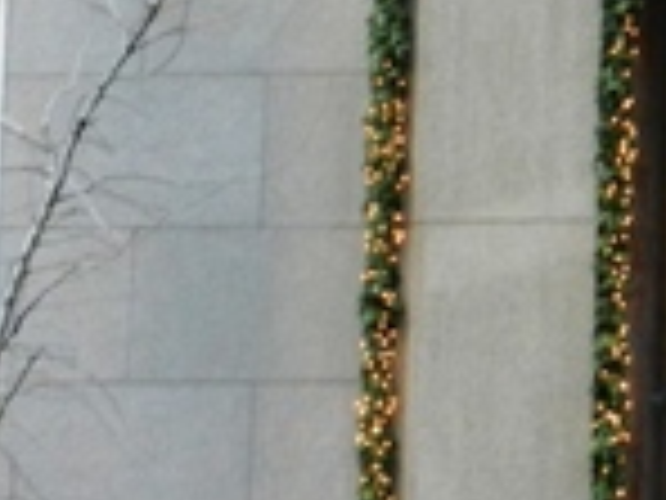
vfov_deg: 7.2
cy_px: -149
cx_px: 932
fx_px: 3944
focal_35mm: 205
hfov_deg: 9.4
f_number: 4
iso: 180
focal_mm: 6.9
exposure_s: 1/30
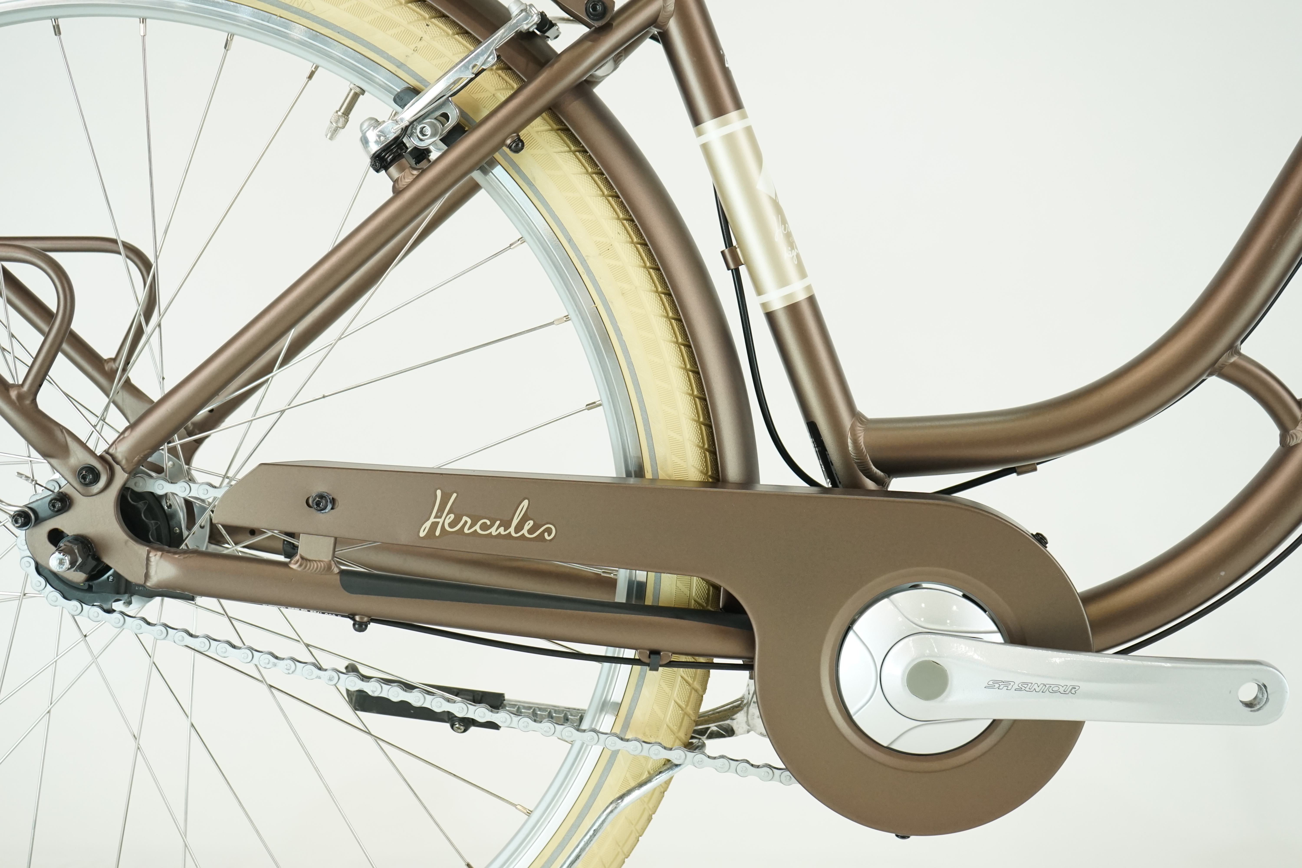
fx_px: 1736
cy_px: 434
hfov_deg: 41.1
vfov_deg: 28.1
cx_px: 651
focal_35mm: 48
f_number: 5.6
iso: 1600
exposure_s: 1/200
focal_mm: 48
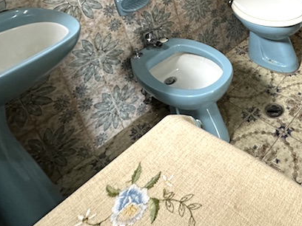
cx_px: 253
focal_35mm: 34
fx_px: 297
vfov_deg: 36.1
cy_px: -17
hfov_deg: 49.8
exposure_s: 1/60
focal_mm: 2.22
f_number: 2.2
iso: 500
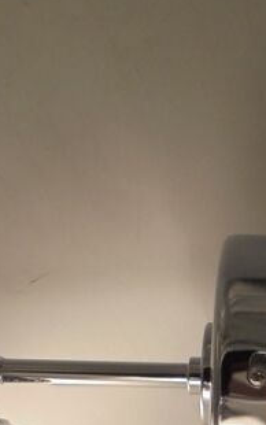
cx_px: 194
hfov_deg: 11.2
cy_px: 543
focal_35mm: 117
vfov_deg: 16.9
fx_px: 1356
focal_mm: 6.9
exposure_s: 1/125
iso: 100
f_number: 4.2
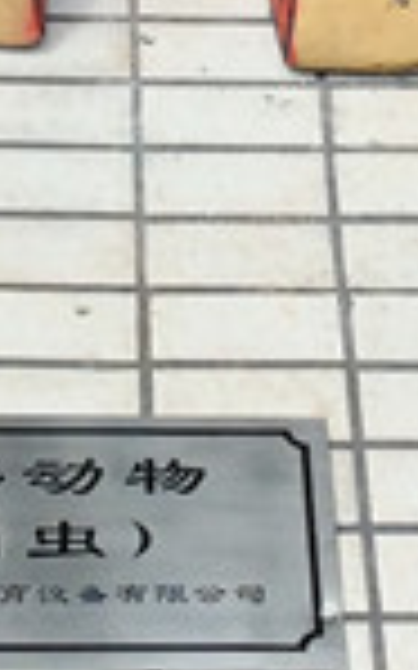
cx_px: 94
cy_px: -146
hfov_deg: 7.0
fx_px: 3412
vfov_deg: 11.0
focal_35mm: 187
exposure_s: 1/1121
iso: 32
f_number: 2.4
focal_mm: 3.3
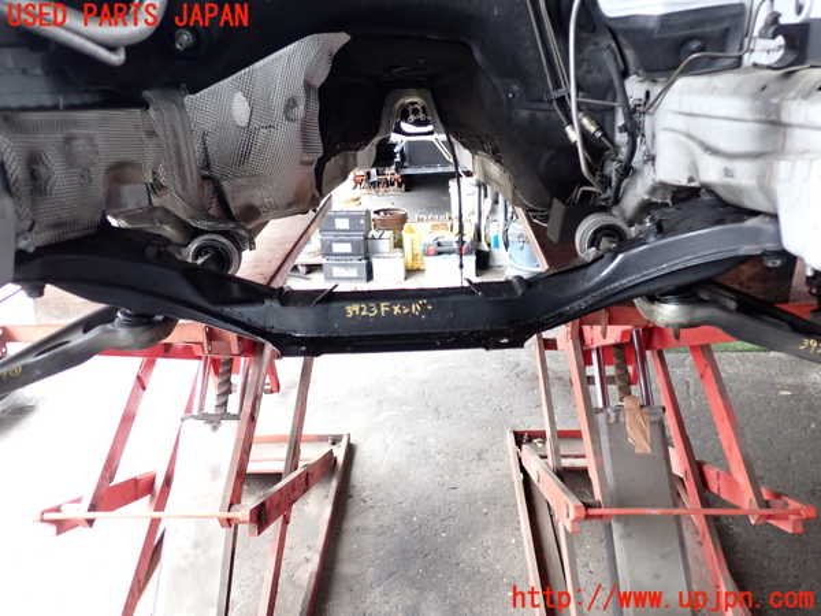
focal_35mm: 30
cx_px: 410
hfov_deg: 60.0
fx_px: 712
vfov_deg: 46.8
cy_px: 308
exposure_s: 1/30
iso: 320
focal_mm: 5.4
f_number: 2.3
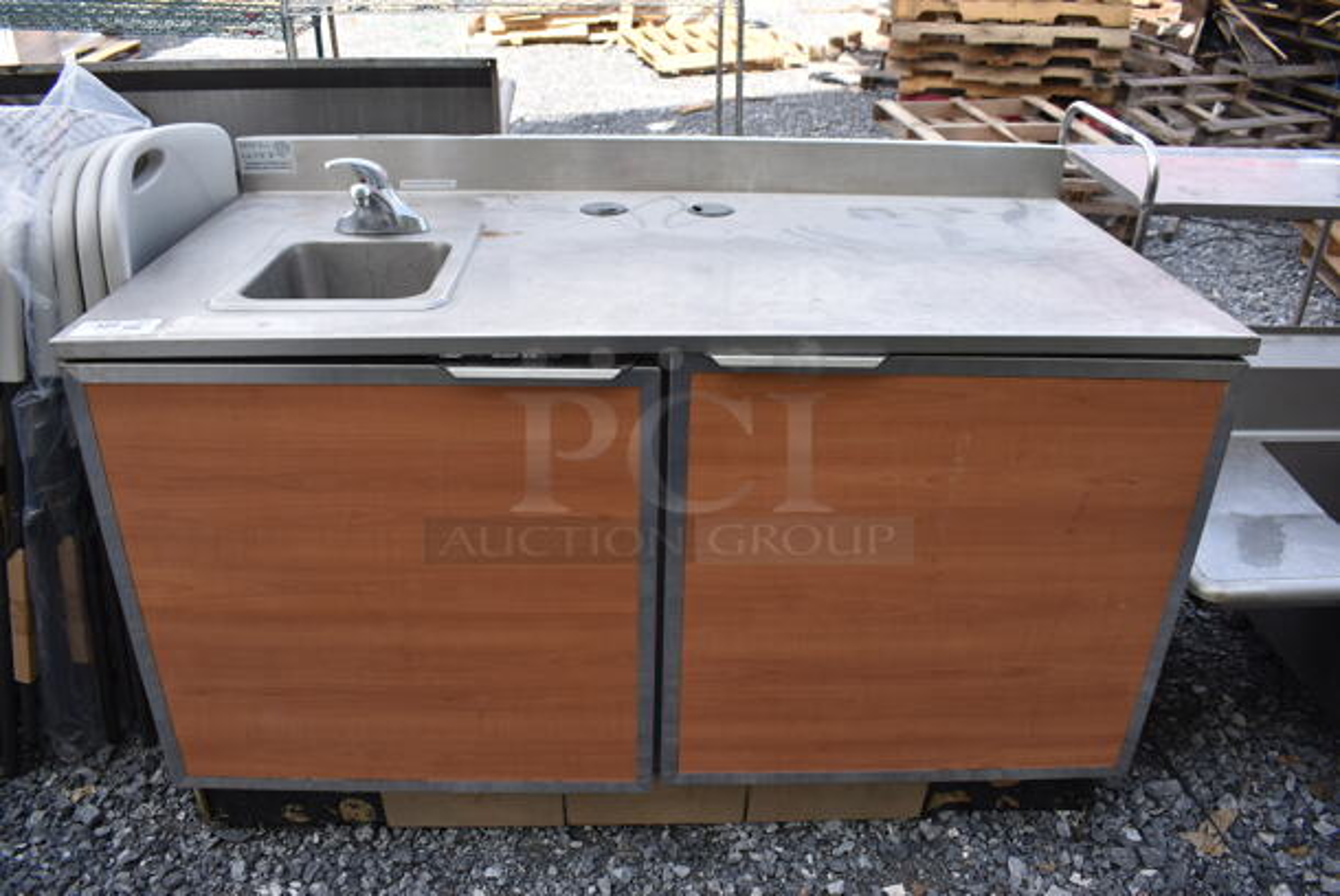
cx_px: 670
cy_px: 448
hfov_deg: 67.3
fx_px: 1006
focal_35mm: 27
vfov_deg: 48.0
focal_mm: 18
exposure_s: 1/250
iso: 200
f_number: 5.6
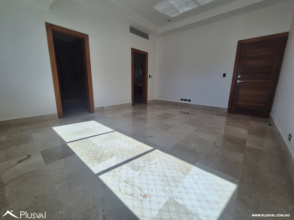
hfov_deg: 106.2
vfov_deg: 89.9
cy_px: 110
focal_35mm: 13
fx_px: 110
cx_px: 147
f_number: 2.2
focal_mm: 2.2
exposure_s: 1/1224
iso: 50
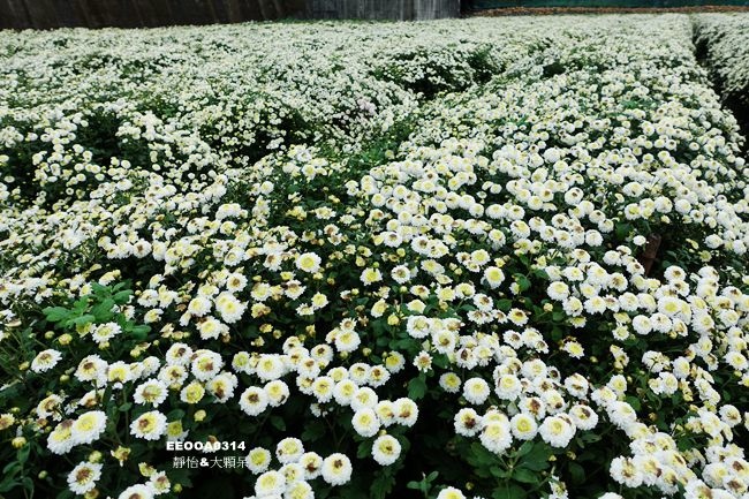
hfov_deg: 73.8
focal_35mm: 24
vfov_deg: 53.1
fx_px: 499
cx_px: 374
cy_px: 250
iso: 125
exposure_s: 1/160
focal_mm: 8.8
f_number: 4
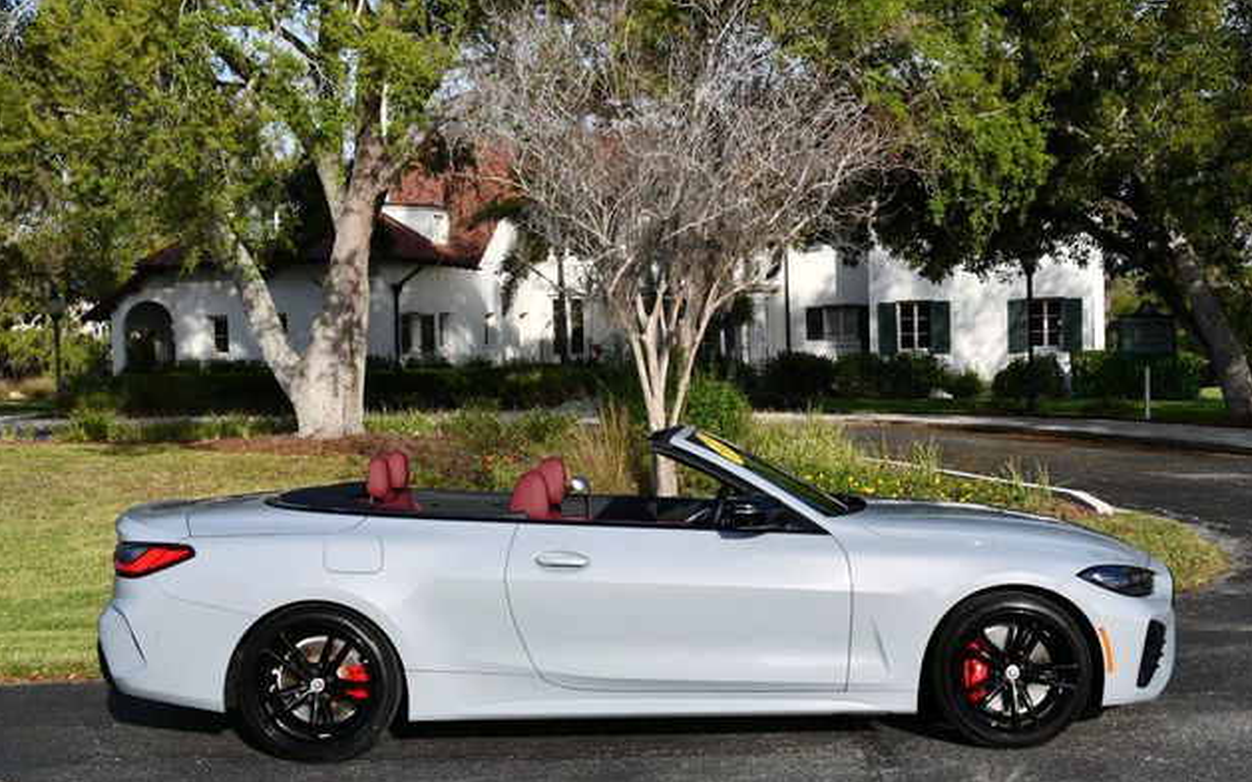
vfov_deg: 24.0
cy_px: 420
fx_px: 1842
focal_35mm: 54
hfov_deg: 37.5
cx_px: 625
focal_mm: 26
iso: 100
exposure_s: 1/250
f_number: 8
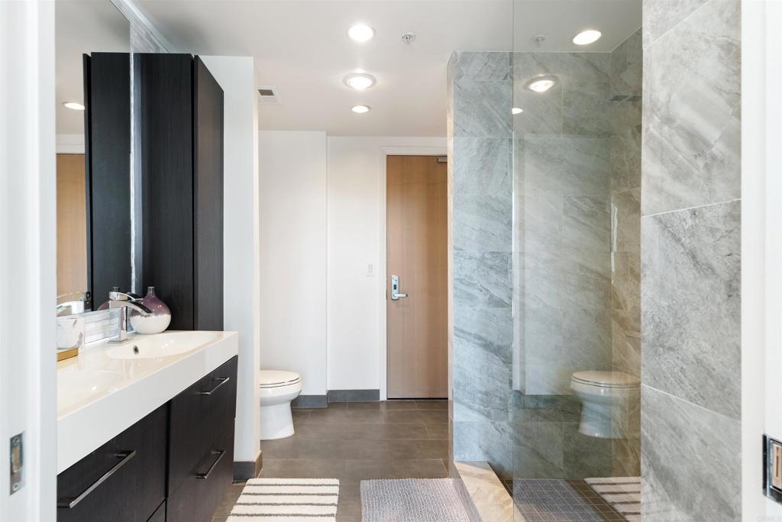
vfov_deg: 67.4
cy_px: 261
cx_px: 391
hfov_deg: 90.0
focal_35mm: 18
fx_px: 391
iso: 125
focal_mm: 12
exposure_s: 1/1.25
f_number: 7.1
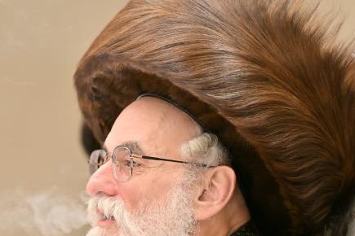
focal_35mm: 435
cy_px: 192
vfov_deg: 3.2
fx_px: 4289
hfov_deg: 4.7
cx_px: 157
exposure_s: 1/250
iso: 320
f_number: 3.2
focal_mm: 185
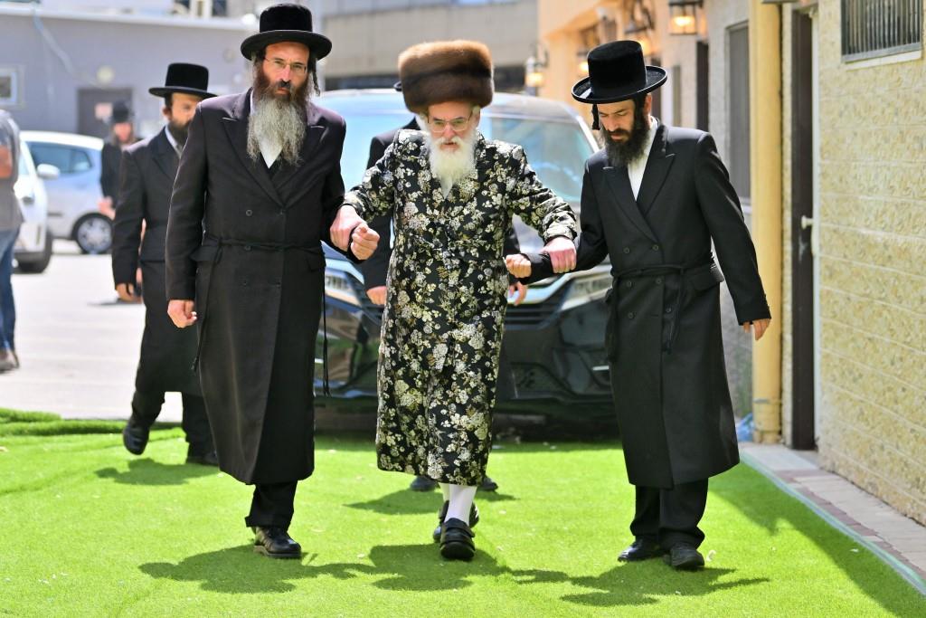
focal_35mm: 95
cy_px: 309
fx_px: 2444
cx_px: 463
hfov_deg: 21.5
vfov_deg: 14.4
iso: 125
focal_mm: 95
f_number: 2.8
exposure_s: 1/2500
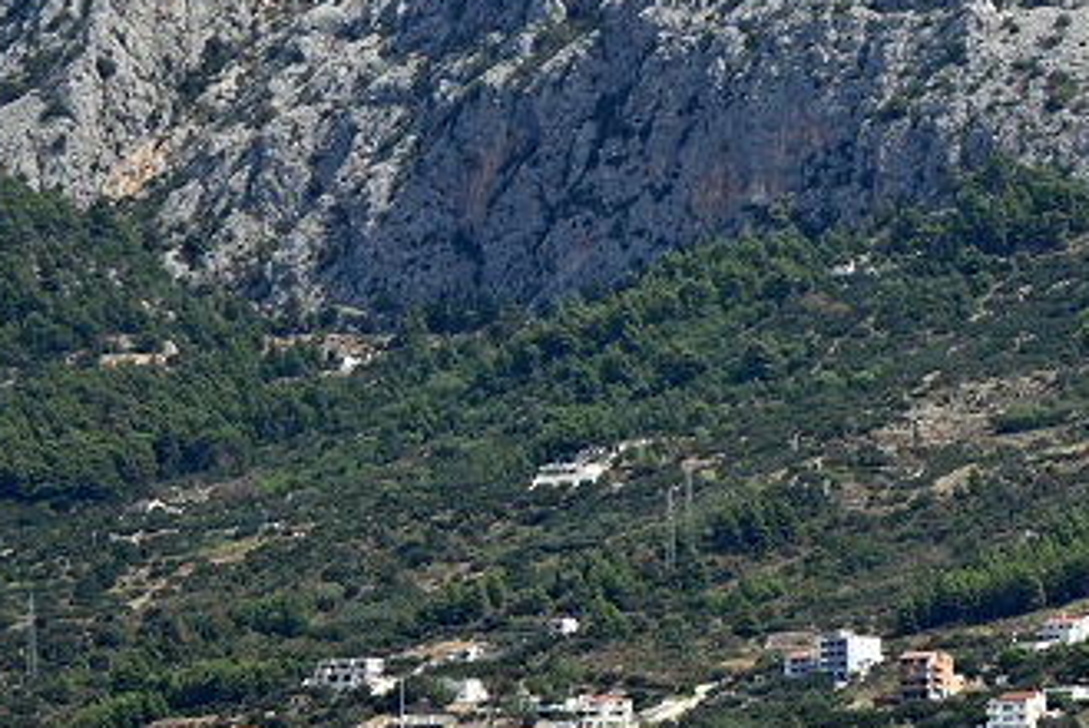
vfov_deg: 4.6
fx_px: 8962
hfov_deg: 6.8
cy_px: -200
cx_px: 1950
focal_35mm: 296
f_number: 5.6
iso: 100
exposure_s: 1/500
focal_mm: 75
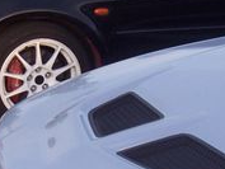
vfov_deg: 12.0
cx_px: 88
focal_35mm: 123
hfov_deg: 16.0
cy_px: 127
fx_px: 800
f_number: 2.7
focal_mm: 5.6
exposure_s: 1/136
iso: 80
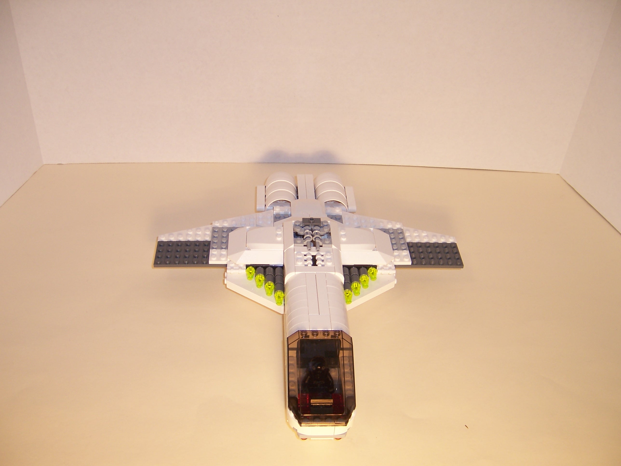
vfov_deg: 39.7
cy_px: 233
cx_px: 310
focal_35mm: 36
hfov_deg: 51.4
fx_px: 646
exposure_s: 1/320
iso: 80
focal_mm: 6.2
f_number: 2.8
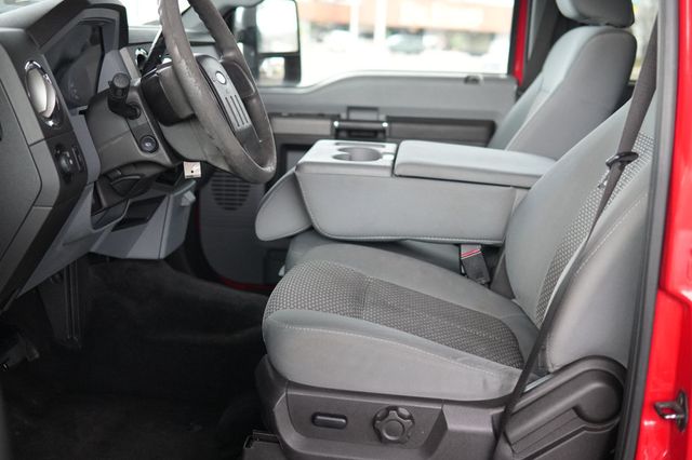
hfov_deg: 43.6
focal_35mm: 45
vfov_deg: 29.8
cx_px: 346
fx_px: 865
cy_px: 230
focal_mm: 30
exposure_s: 1/160
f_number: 2
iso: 1600
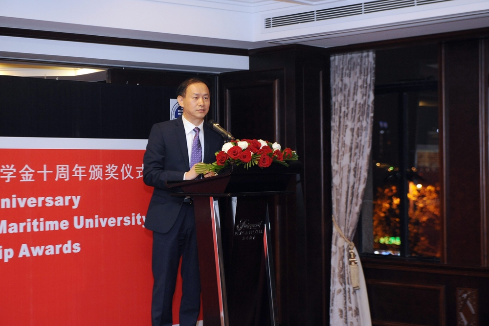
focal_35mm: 70
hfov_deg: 28.9
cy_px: 163
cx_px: 244
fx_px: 950
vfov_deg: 19.4
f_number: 5.6
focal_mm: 70
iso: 2000
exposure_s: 1/60
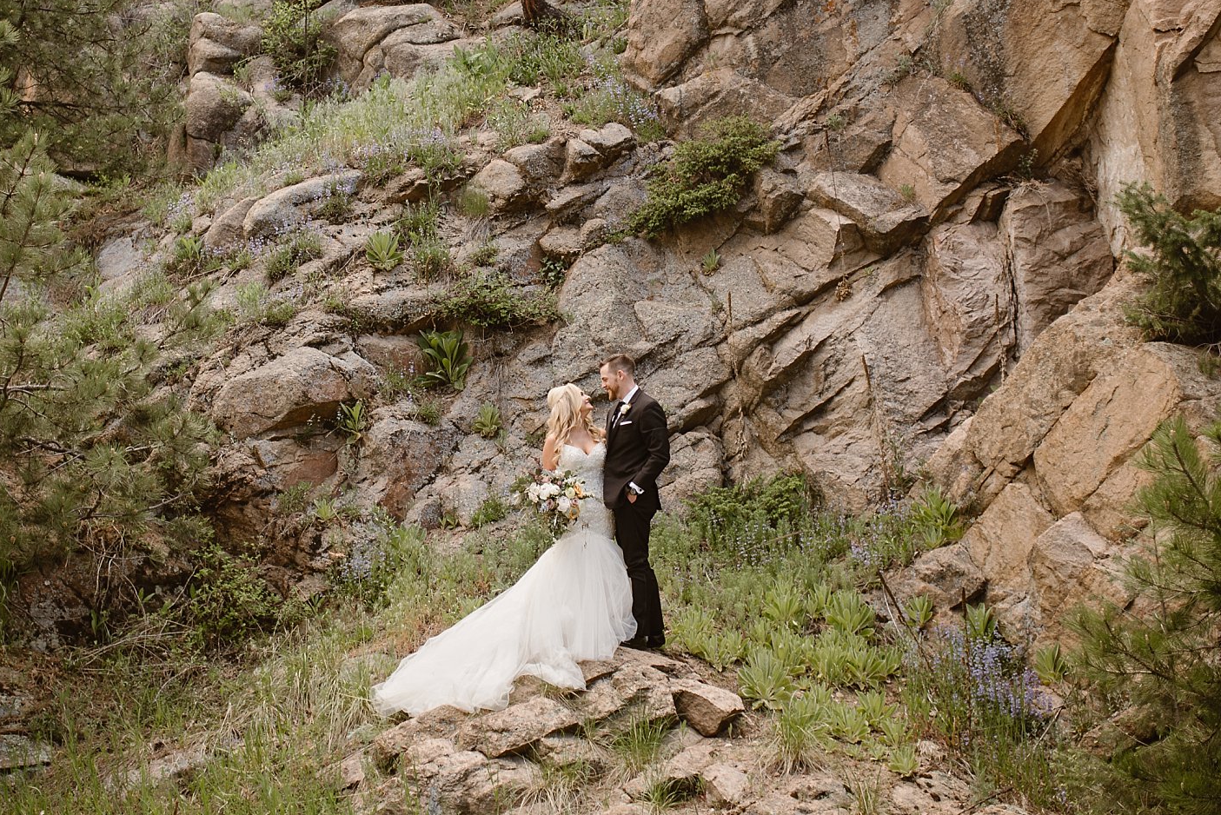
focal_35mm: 51
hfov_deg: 38.8
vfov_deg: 26.3
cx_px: 540
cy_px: 255
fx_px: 1730
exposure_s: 1/1000
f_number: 1.8
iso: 200
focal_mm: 35
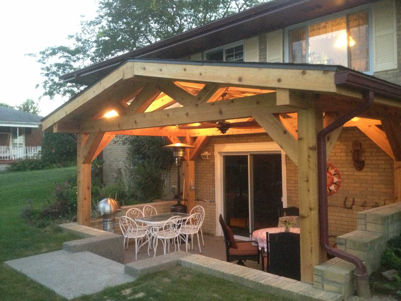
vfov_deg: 40.7
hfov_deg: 52.6
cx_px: 200
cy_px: 150
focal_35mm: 35
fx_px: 405
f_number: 2.4
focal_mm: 4.28
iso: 500
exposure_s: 1/17
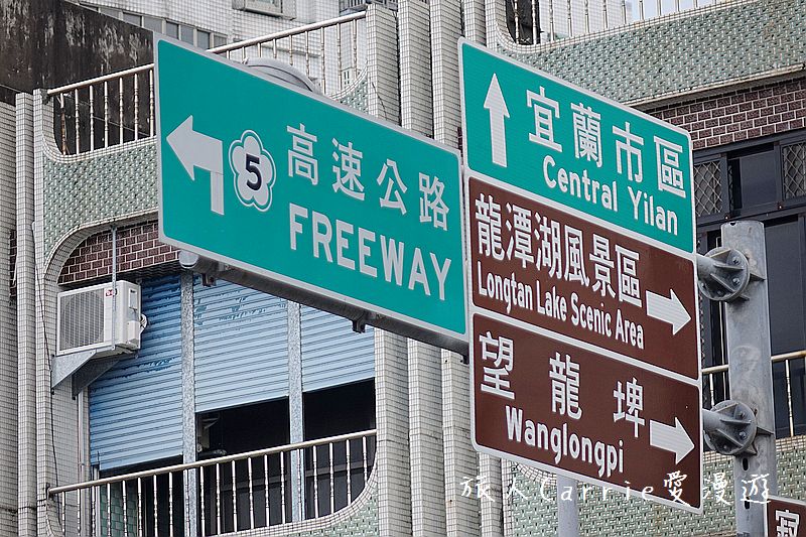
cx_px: 403
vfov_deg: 6.9
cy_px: 268
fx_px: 4477
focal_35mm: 200
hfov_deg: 10.3
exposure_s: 1/200
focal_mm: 73.19
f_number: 2.8
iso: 200
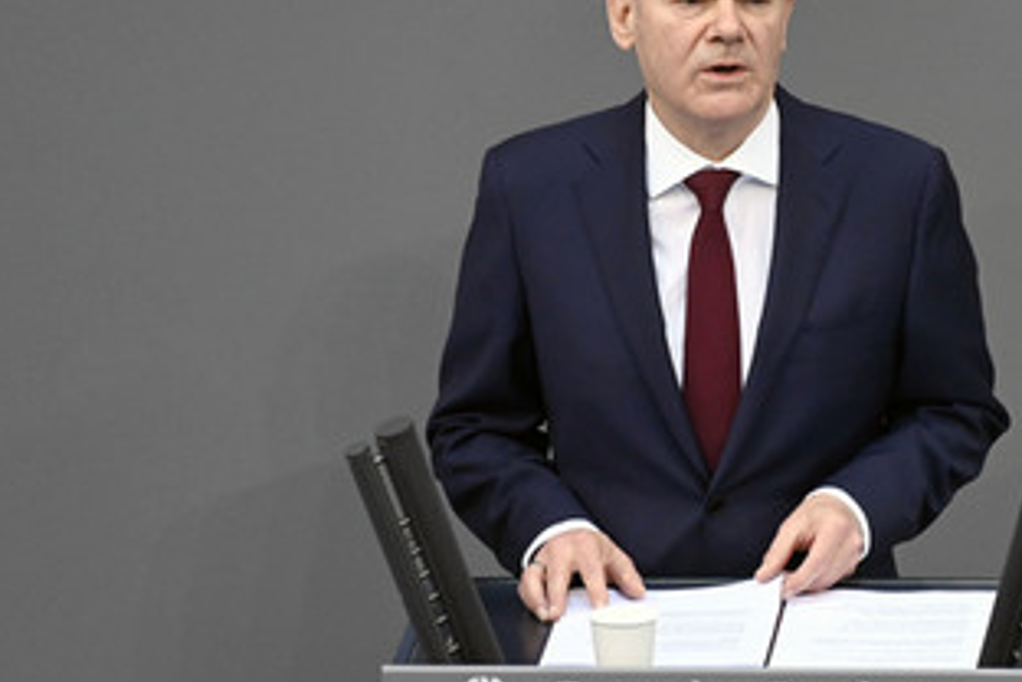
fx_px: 20495
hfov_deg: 2.9
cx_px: 670
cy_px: 295
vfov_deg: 1.9
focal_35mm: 722
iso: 6400
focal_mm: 500
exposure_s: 1/400
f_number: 5.6
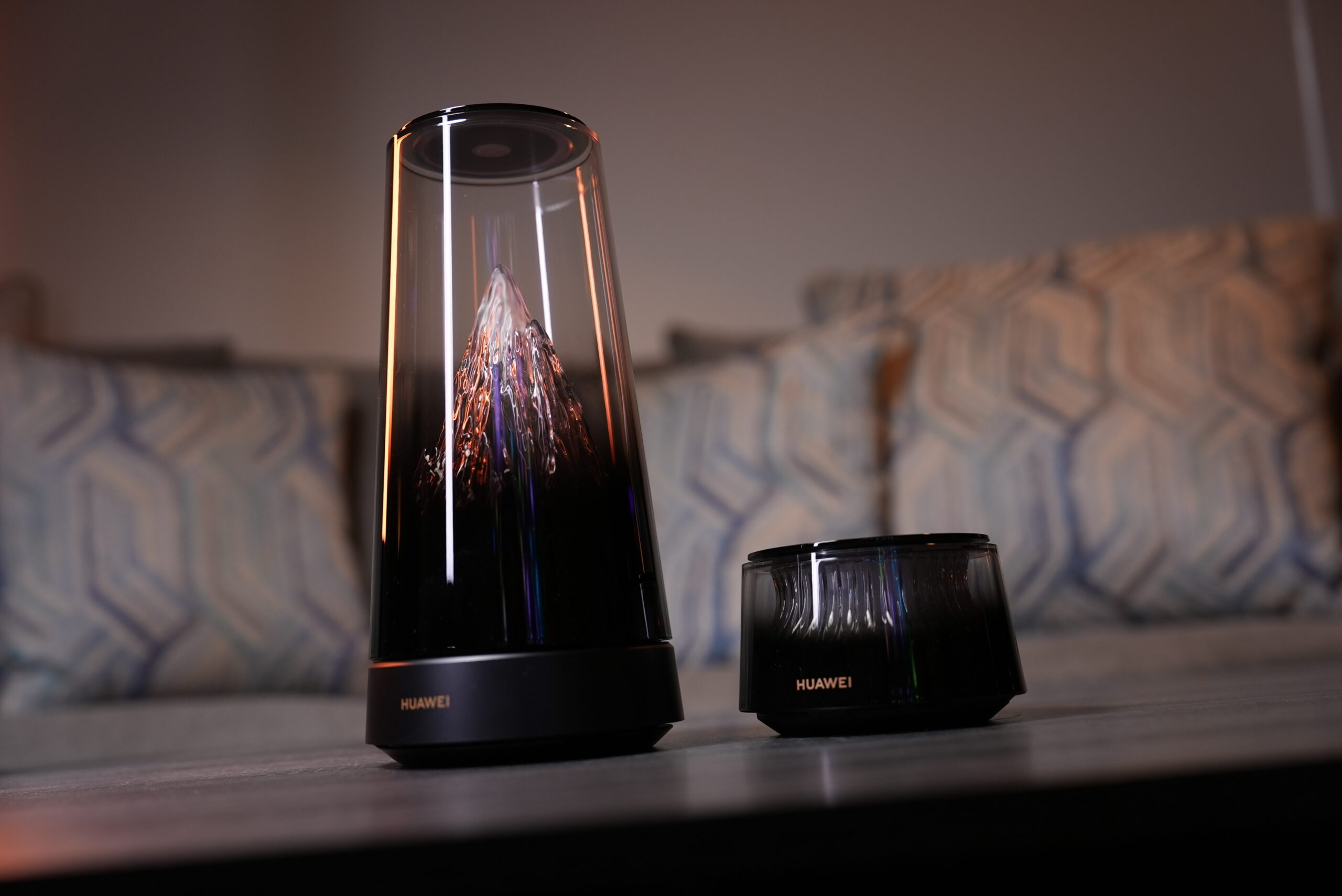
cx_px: 671
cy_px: 448
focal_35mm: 40
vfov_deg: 33.4
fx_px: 1492
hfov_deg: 48.4
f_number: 2.8
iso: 500
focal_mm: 40
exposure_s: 1/100
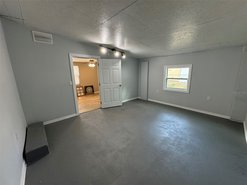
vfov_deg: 85.7
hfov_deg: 102.1
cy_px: 92
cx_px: 124
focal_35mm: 14
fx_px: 100
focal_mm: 2.22
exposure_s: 1/60
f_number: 2.2
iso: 200
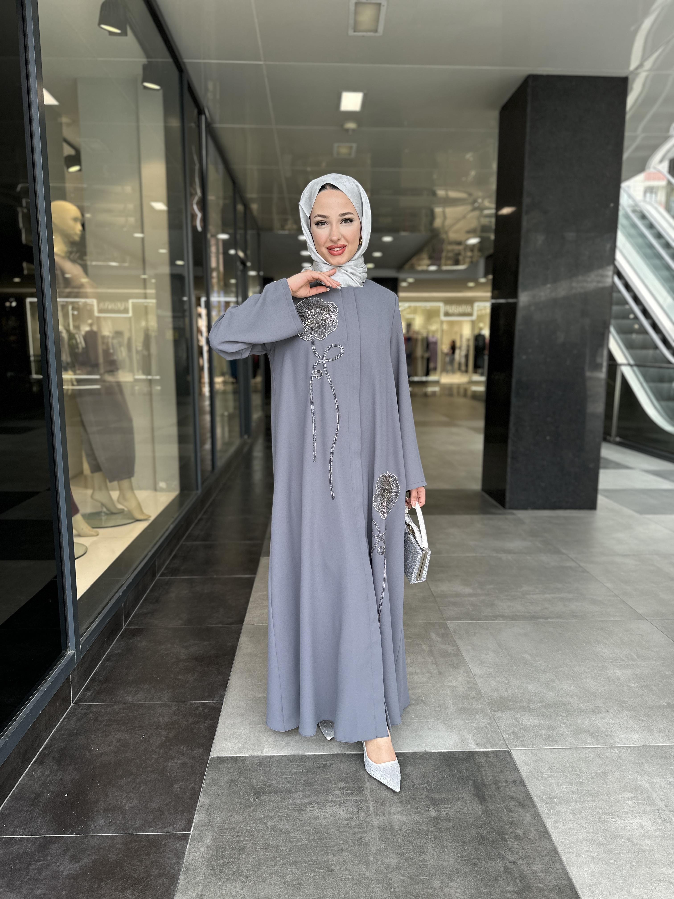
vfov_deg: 71.6
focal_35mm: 24
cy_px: 450
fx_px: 623
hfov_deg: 56.8
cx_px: 337
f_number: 1.78
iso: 80
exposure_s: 1/464
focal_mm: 6.86
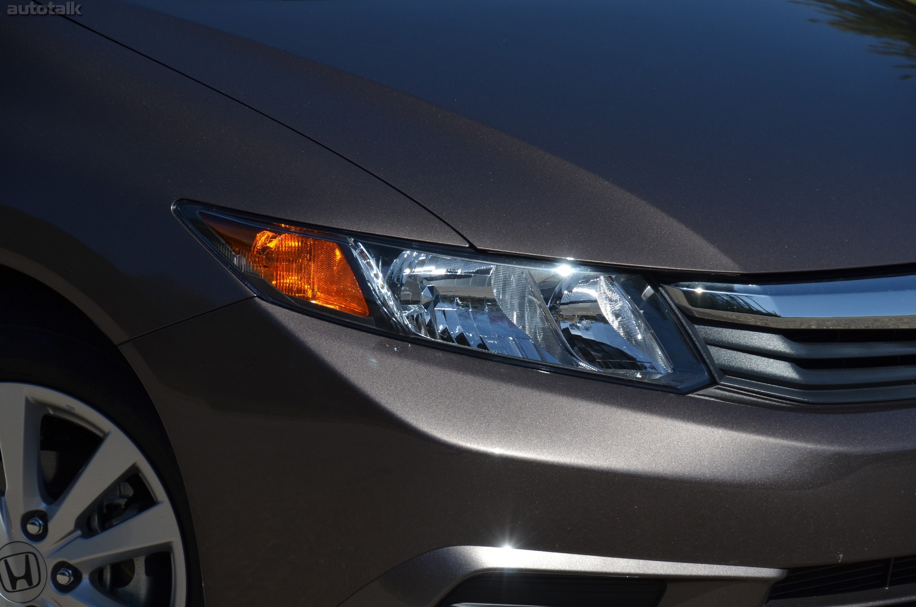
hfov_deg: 10.6
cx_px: 458
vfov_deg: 7.0
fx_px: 4952
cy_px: 304
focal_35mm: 195
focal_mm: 130
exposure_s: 1/2000
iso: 280
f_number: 8
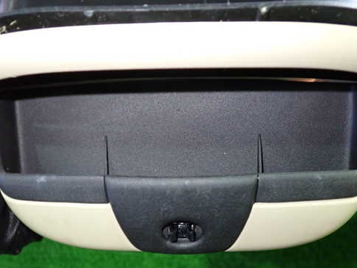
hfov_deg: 50.1
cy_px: 143
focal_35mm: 37
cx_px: 174
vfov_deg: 38.7
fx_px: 382
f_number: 2.3
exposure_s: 1/30
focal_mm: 5.4
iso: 500
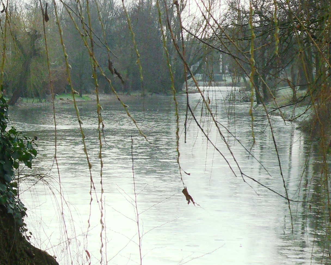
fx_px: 1333
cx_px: -13
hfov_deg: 13.9
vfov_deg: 11.4
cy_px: 149
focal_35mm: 136
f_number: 4.5
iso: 80
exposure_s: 1/350
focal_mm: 9.1
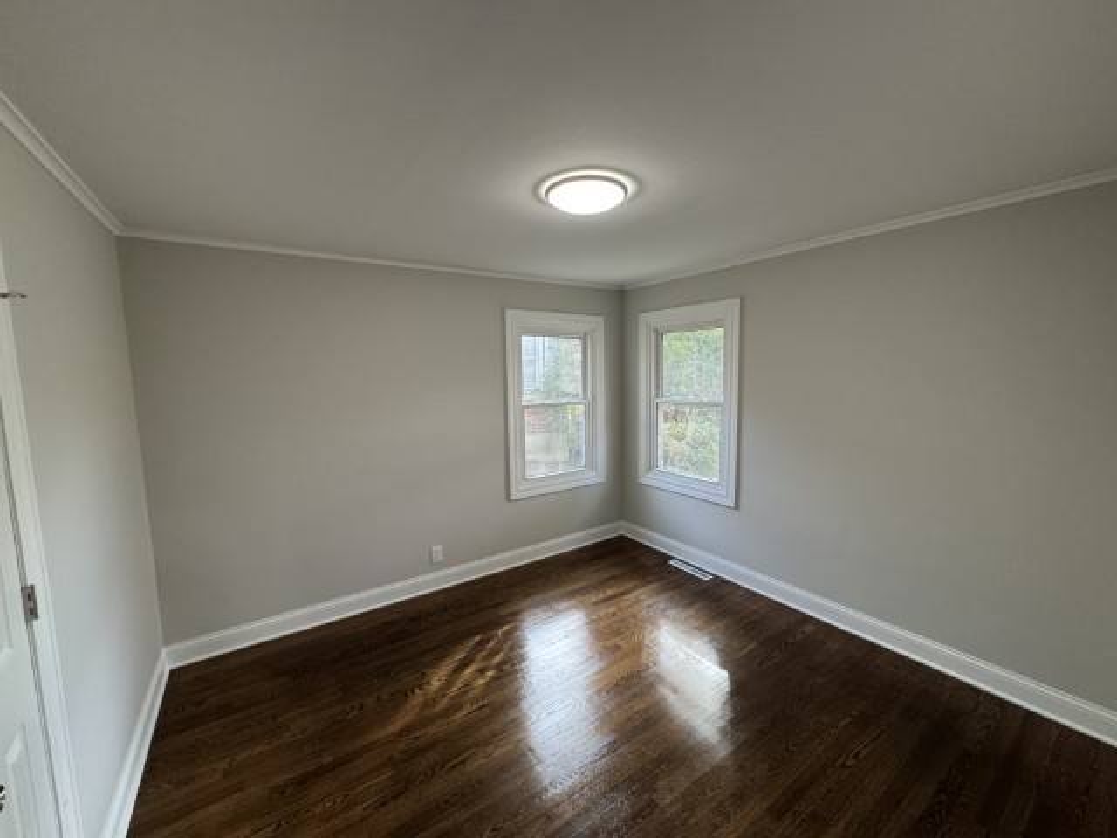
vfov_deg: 85.7
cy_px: 419
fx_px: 452
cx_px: 558
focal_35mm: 14
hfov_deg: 102.1
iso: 200
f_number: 2.2
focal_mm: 2.22
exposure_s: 1/120
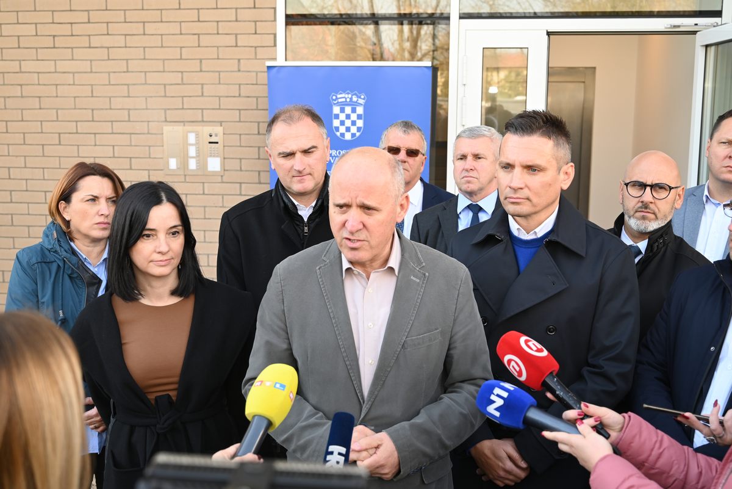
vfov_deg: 31.2
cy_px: 244
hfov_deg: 45.4
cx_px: 366
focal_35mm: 43
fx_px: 875
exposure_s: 1/100
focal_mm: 43
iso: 200
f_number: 5
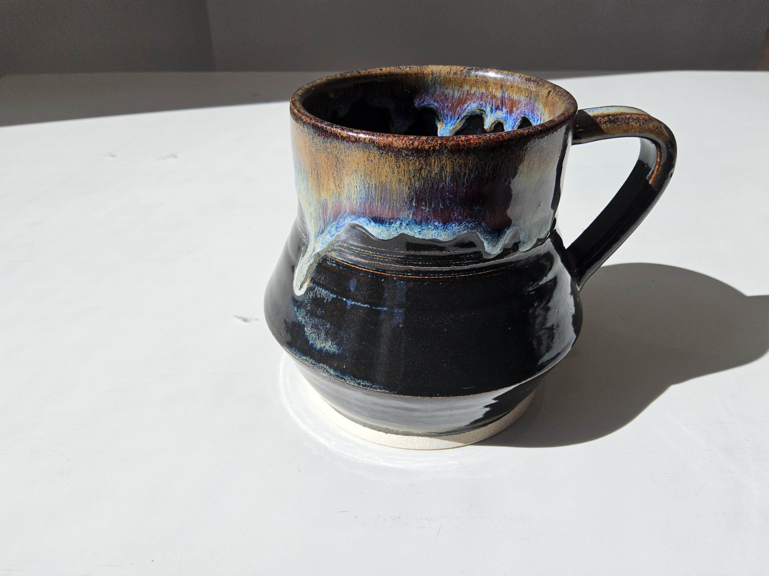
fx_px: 511
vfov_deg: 58.9
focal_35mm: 23
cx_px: 384
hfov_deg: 73.9
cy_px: 288
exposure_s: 1/120
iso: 32
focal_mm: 3.08
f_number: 2
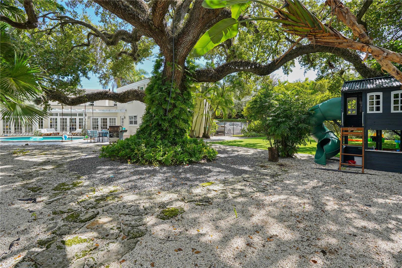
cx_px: 201
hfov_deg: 96.7
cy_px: 134
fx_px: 179
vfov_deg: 73.7
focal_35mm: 16
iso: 100
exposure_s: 1/5
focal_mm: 16
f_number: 9
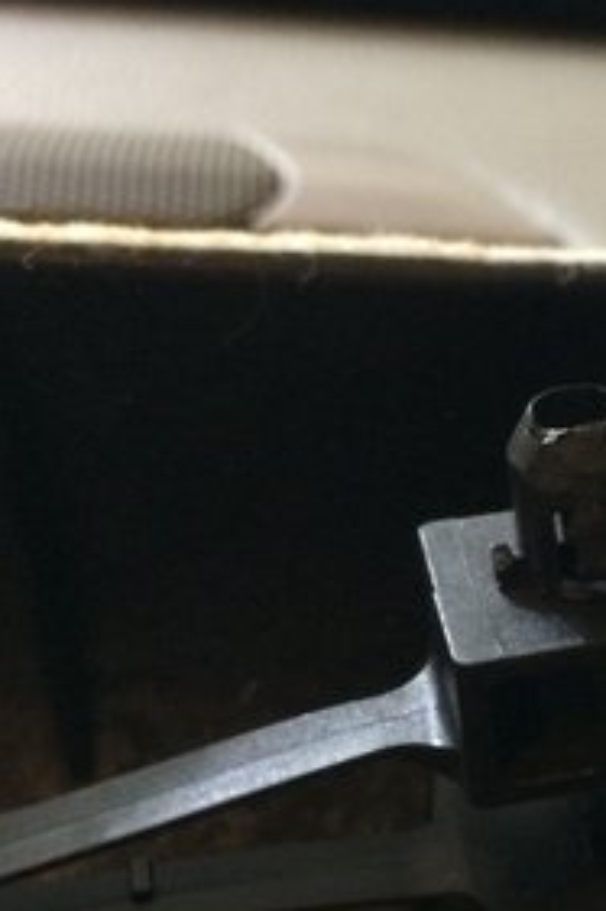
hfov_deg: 15.6
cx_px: 567
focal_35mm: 86
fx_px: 2174
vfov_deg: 23.4
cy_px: 697
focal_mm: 4.15
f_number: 2.2
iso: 320
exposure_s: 1/15
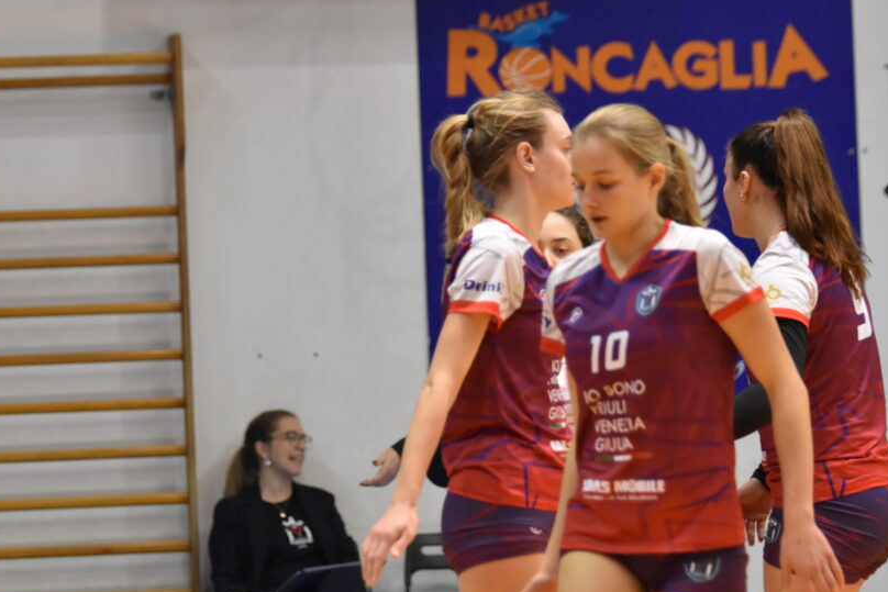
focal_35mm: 232
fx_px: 5723
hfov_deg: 8.9
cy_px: 296
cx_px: 392
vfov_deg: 5.9
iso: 2800
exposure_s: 1/500
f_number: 2.8
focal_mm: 122
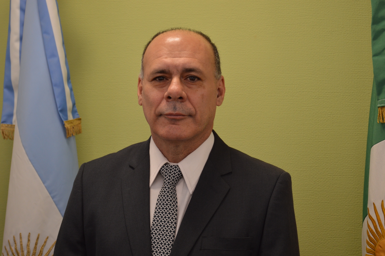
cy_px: 128
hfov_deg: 31.9
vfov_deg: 21.5
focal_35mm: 63
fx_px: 673
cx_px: 192
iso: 400
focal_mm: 42
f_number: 5.6
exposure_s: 1/60
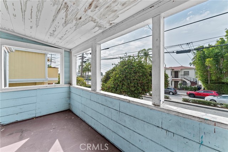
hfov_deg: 104.2
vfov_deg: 81.2
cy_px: 76
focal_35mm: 14
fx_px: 89
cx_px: 114
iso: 100
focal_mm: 14
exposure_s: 1/50
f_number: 8
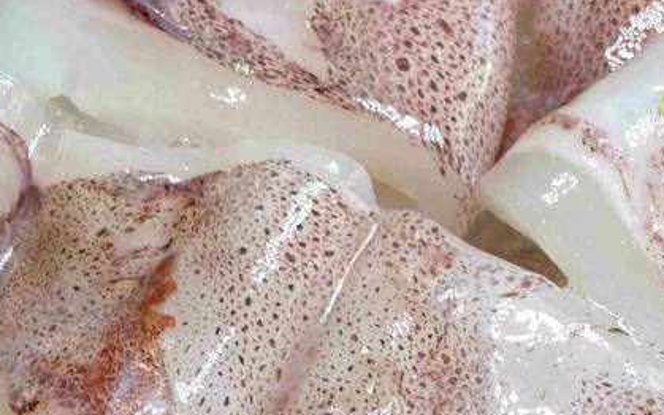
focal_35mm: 79
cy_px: 429
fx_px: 1430
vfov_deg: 16.1
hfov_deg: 26.1
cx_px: 355
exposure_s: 1/125
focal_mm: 4.25
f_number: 1.8
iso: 32
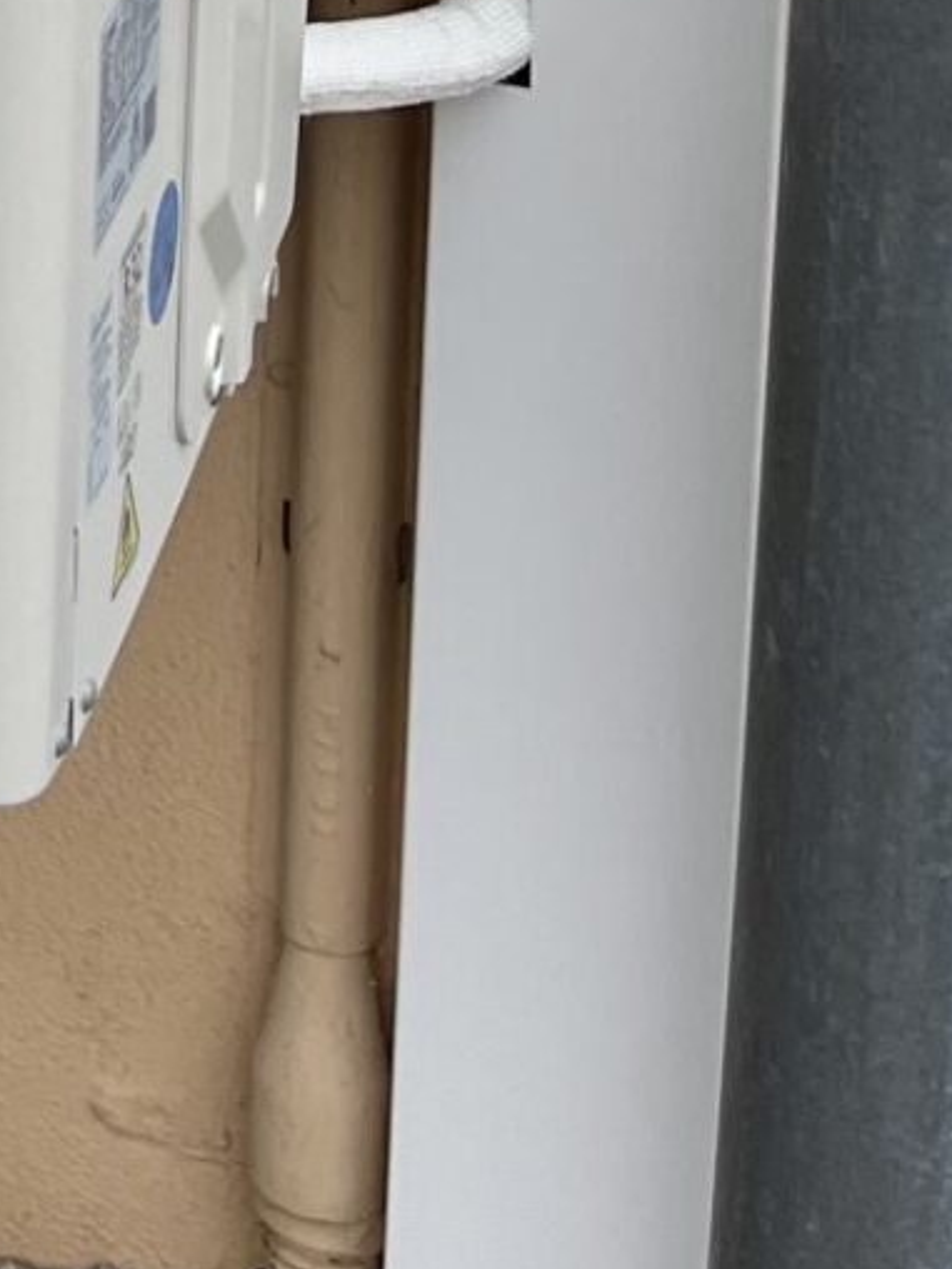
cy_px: -1316
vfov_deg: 13.0
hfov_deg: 10.3
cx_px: -1079
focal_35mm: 131
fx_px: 4804
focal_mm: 5.1
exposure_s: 1/309
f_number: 1.6
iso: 50
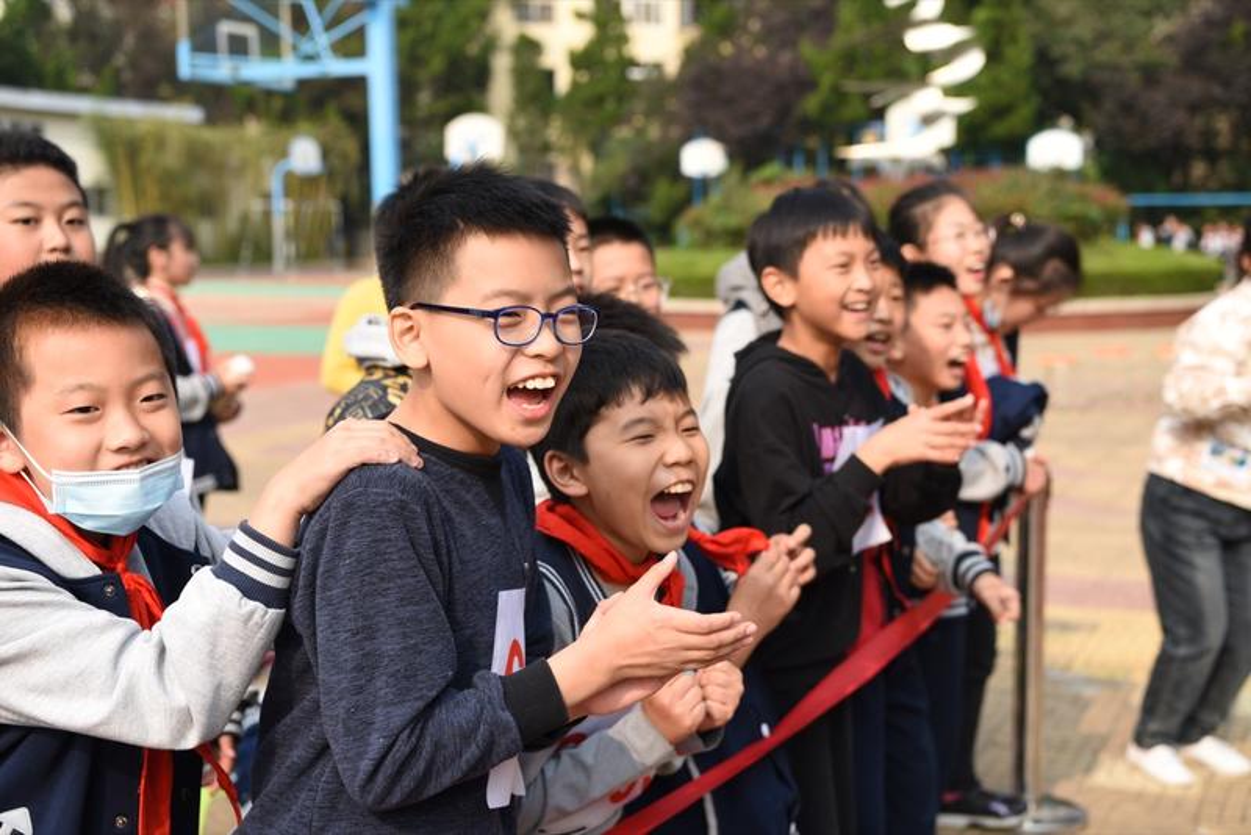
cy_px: 418
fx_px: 1808
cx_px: 626
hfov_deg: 38.2
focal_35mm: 52
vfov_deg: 26.0
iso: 160
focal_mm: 52
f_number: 4.5
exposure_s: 1/640
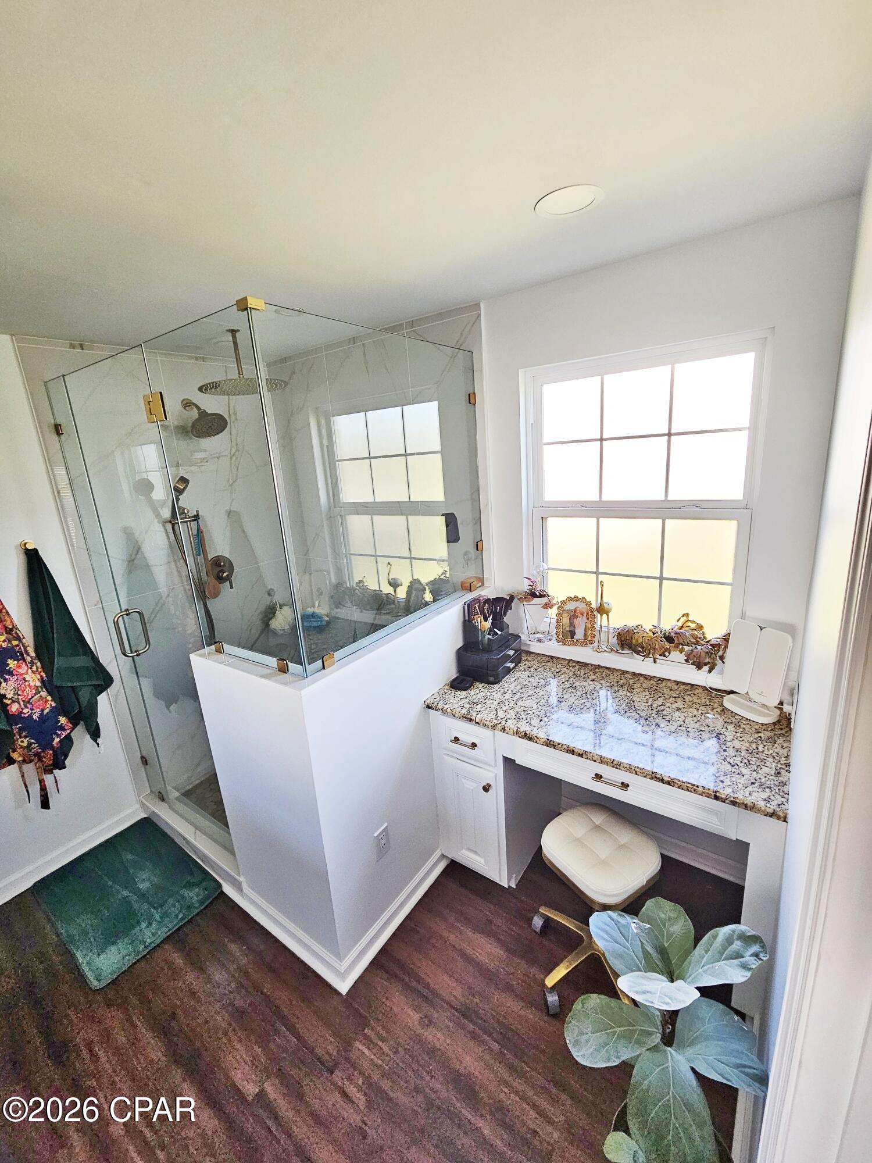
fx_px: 437
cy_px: 582
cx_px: 436
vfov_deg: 106.2
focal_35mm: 13
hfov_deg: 89.9
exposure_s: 1/60
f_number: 2.2
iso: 80
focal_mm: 2.2
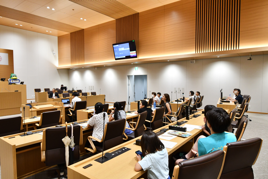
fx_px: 164
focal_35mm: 22
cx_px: 134
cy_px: 90
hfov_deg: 78.6
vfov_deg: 57.2
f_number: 5
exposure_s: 1/100
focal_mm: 15
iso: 1250
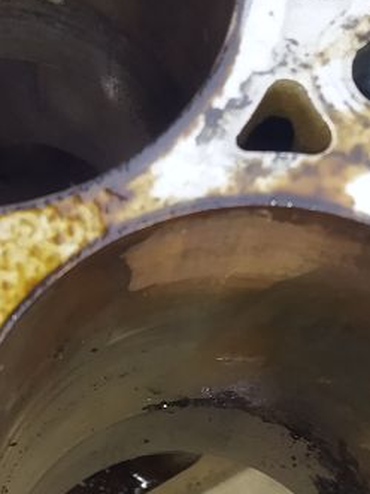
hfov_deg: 15.1
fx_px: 1398
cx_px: 169
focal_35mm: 98
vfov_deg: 20.0
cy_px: 339
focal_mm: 4.71
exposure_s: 1/33
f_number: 1.79
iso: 353
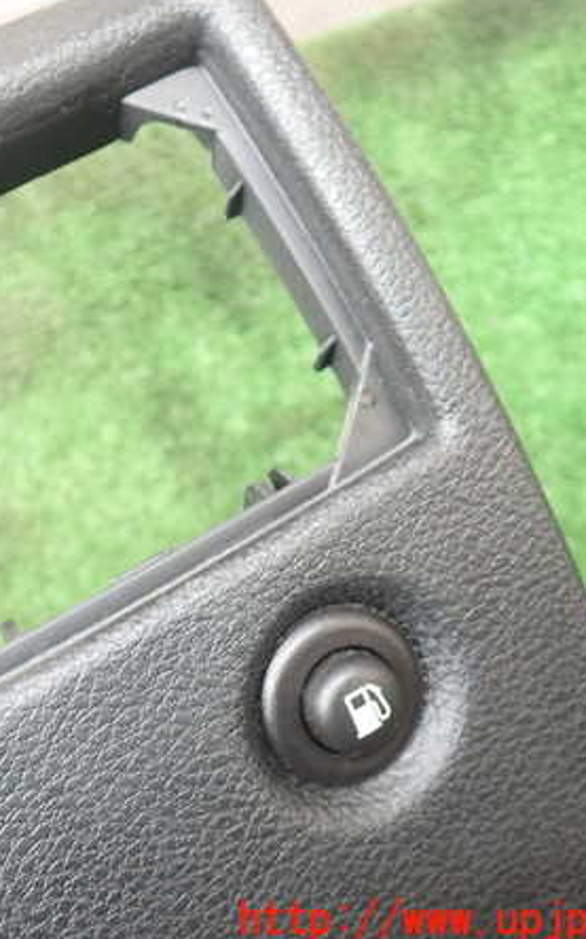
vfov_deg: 46.2
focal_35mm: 43
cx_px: 83
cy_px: 472
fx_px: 1100
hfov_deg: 28.9
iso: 200
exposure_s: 1/30
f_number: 2.3
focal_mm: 5.4
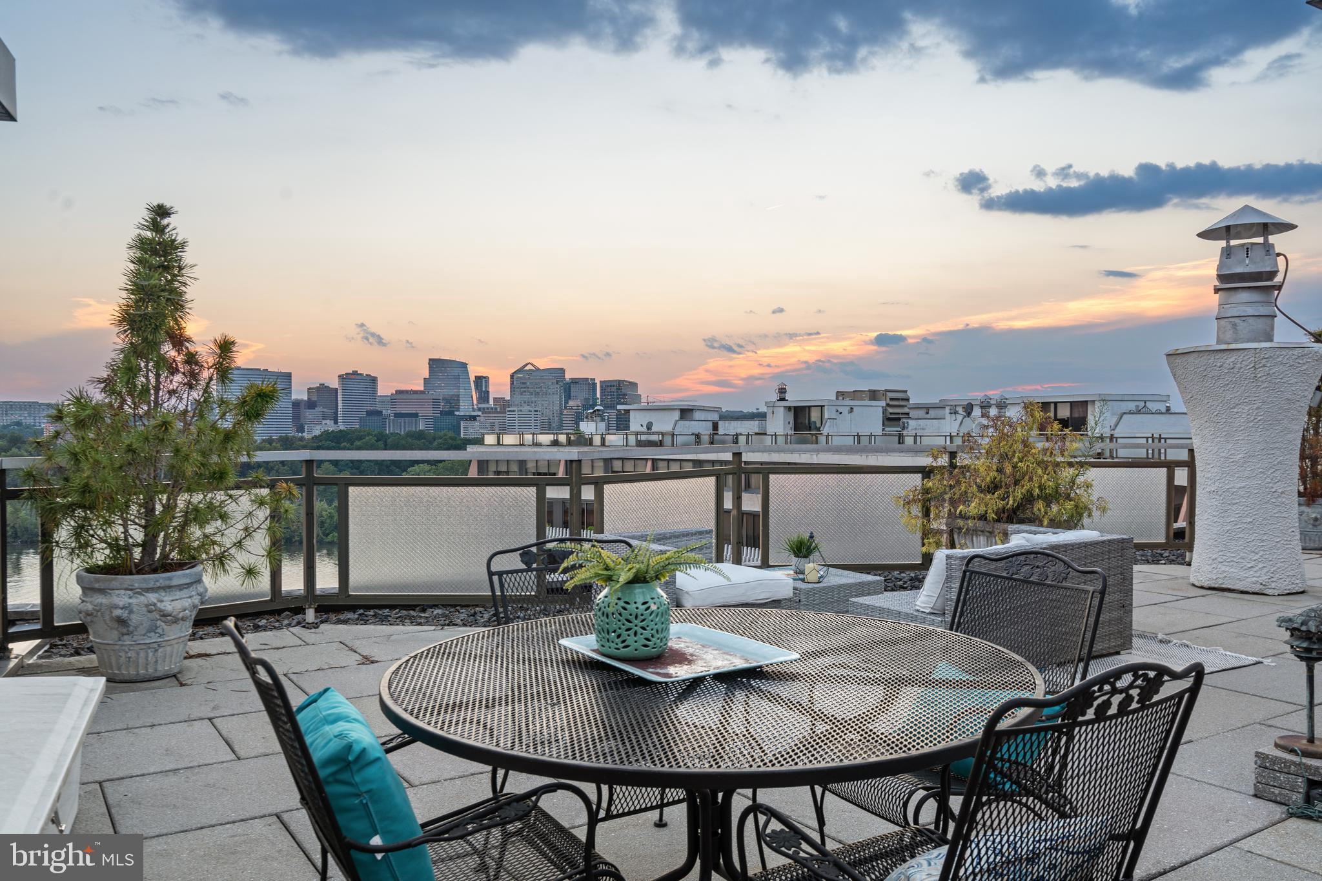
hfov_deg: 67.4
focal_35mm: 27
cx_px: 661
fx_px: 991
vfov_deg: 47.9
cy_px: 440
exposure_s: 1/5
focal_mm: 27
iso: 160
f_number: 8
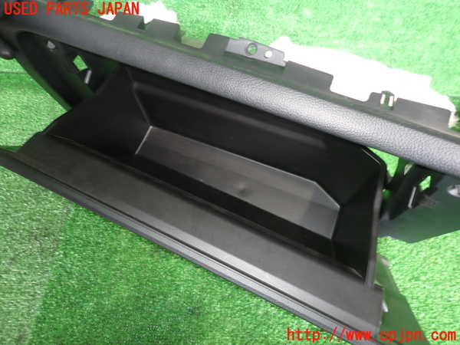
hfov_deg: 69.4
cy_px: 172
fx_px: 332
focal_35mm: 25
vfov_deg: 54.9
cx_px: 230
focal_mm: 4.5
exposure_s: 1/30
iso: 200
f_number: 2
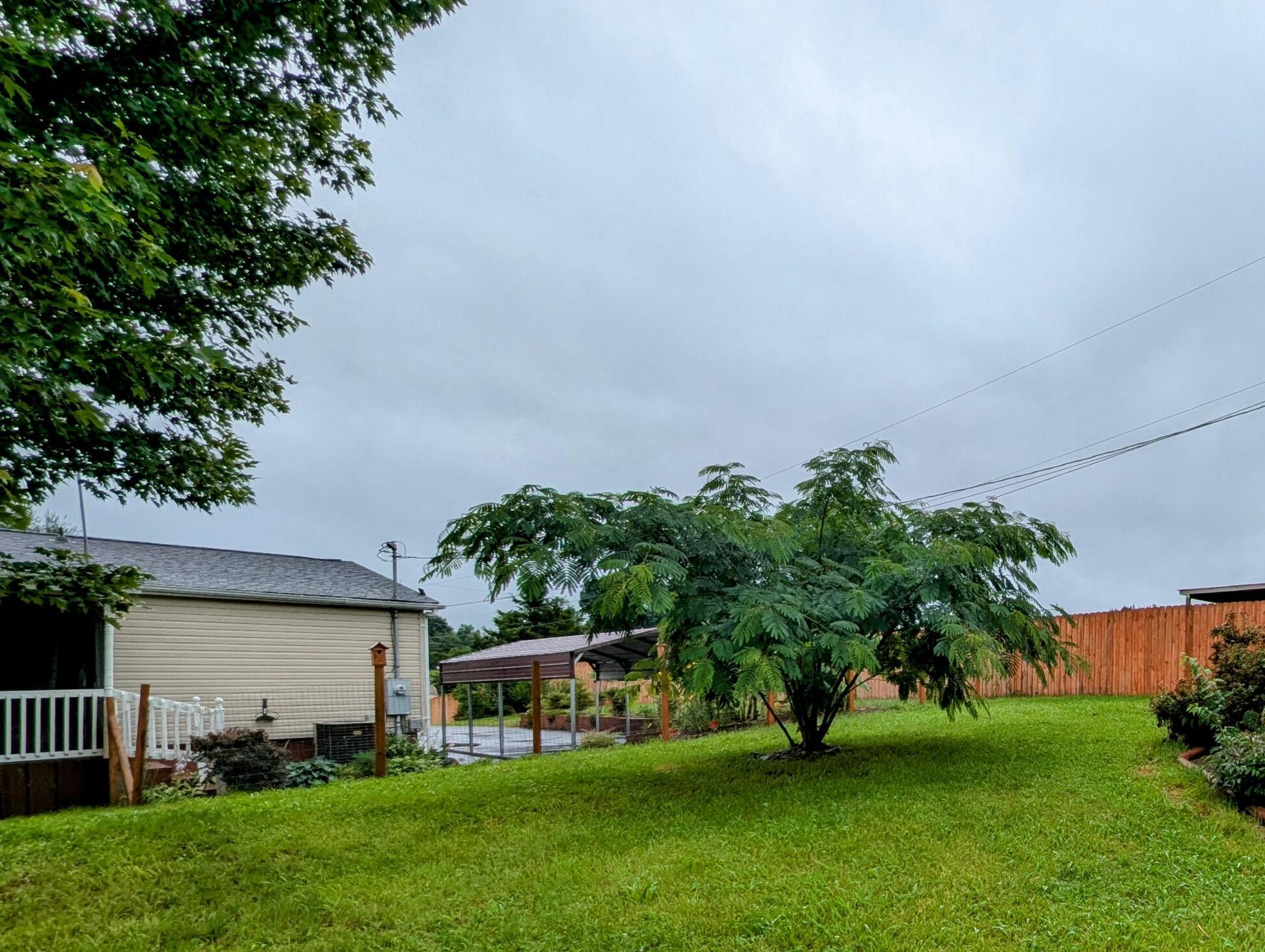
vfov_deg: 62.9
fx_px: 732
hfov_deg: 75.4
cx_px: 958
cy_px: 694
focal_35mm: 20
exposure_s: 1/1081
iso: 50
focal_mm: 1.95
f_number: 2.2
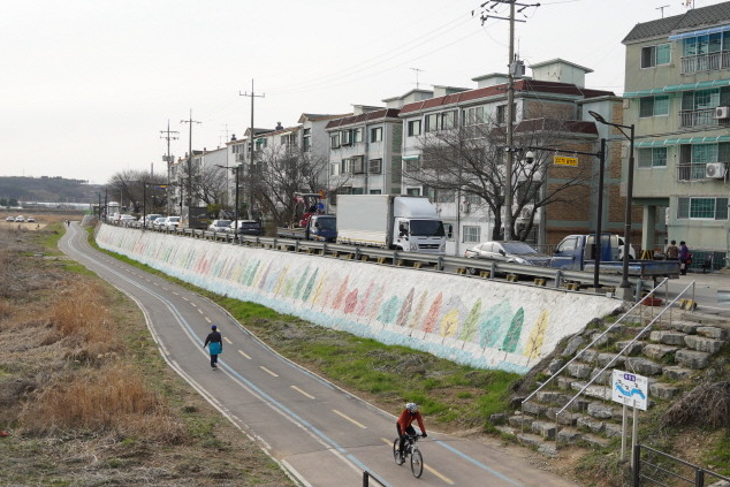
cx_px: 449
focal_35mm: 45
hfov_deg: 43.6
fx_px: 907
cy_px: 273
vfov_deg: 30.0
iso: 100
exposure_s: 1/320
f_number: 5.6
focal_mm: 21
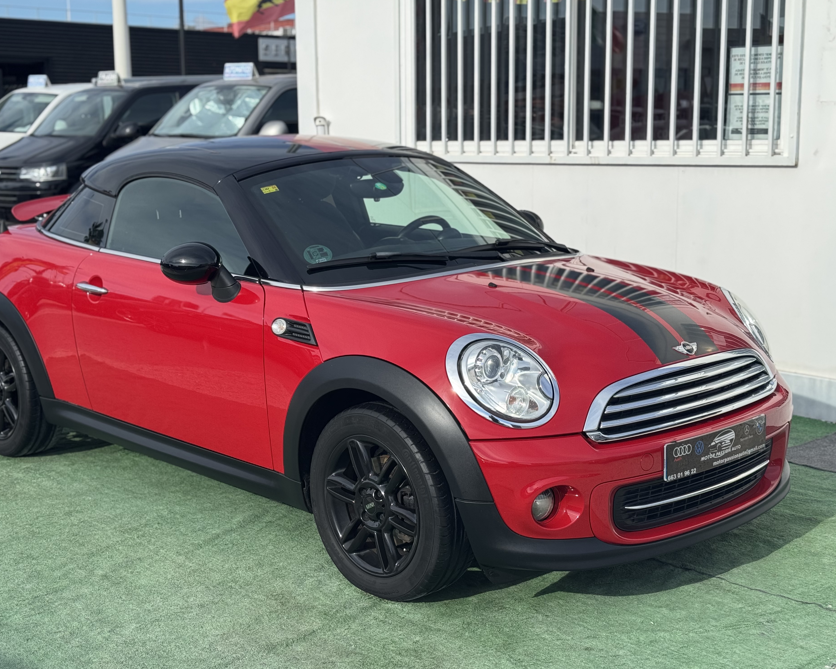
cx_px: 385
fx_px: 1262
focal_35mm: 51
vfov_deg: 29.7
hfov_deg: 36.6
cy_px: 335
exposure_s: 1/2179
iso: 64
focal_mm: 6.76
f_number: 1.78
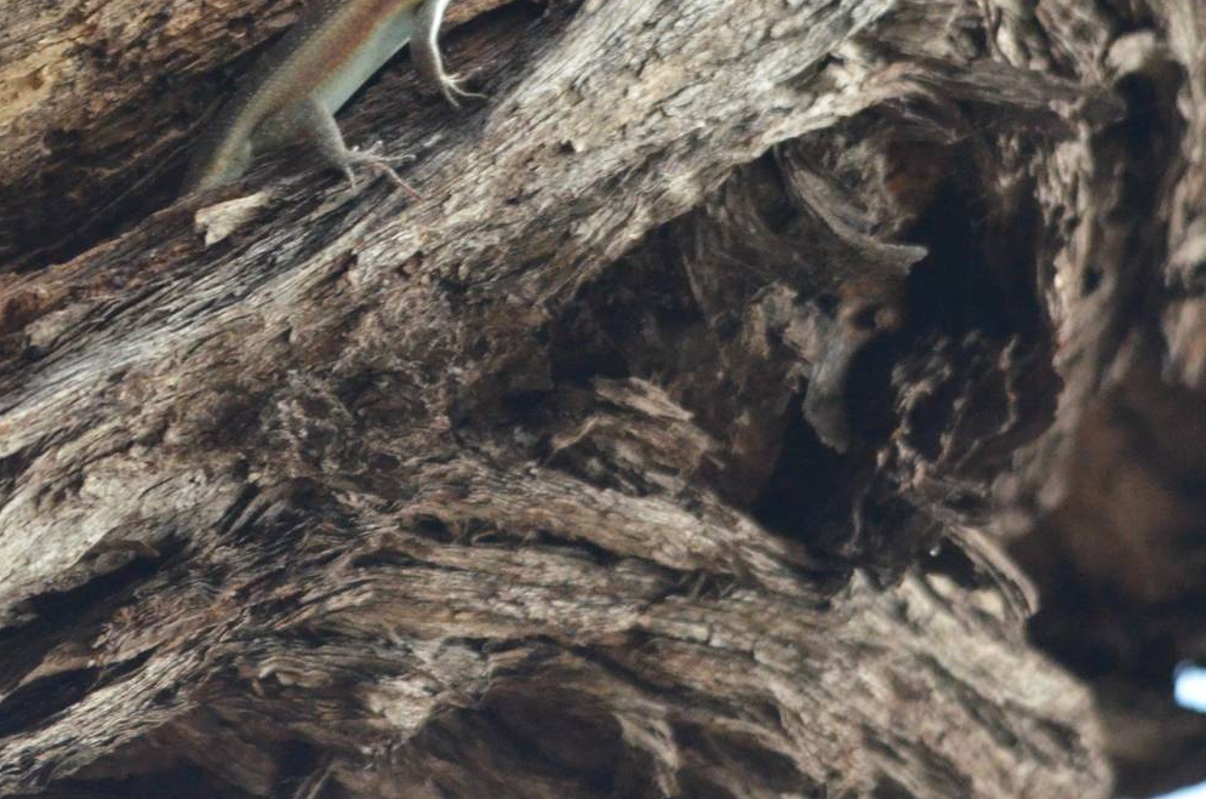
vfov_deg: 1.1
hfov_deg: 1.7
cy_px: 238
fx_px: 40317
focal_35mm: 1206
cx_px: 615
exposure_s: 1/640
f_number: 6.3
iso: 2500
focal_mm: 500
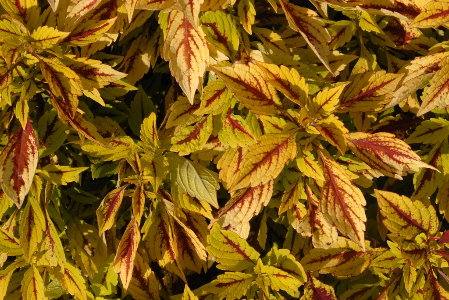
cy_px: 150
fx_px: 936
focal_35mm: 75
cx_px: 224
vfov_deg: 18.2
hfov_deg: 27.0
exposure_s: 1/500
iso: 400
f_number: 11
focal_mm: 50
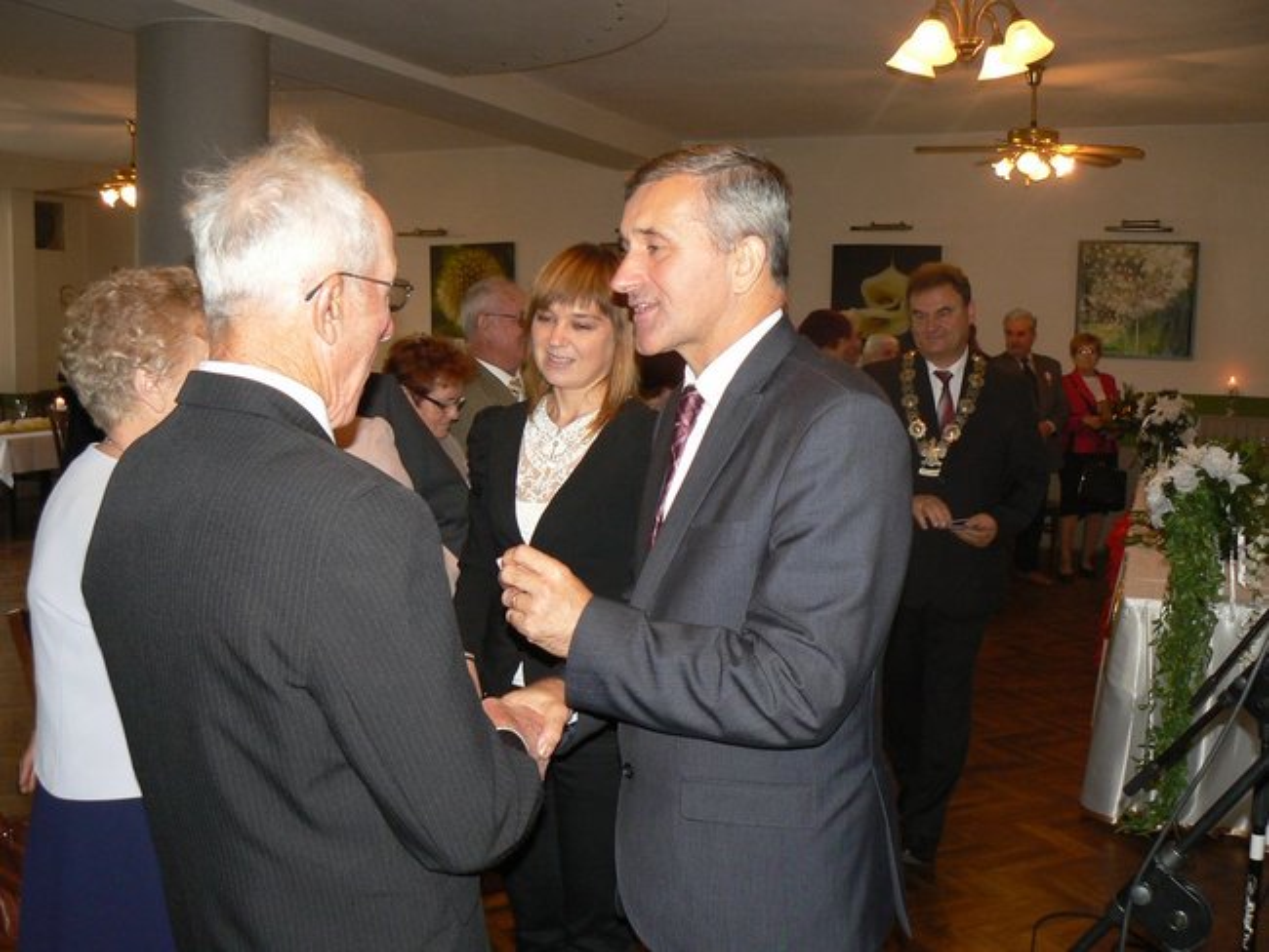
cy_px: 476
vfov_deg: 39.7
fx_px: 1320
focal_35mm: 36
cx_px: 634
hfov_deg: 51.3
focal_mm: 6
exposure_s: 1/30
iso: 125
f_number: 2.8
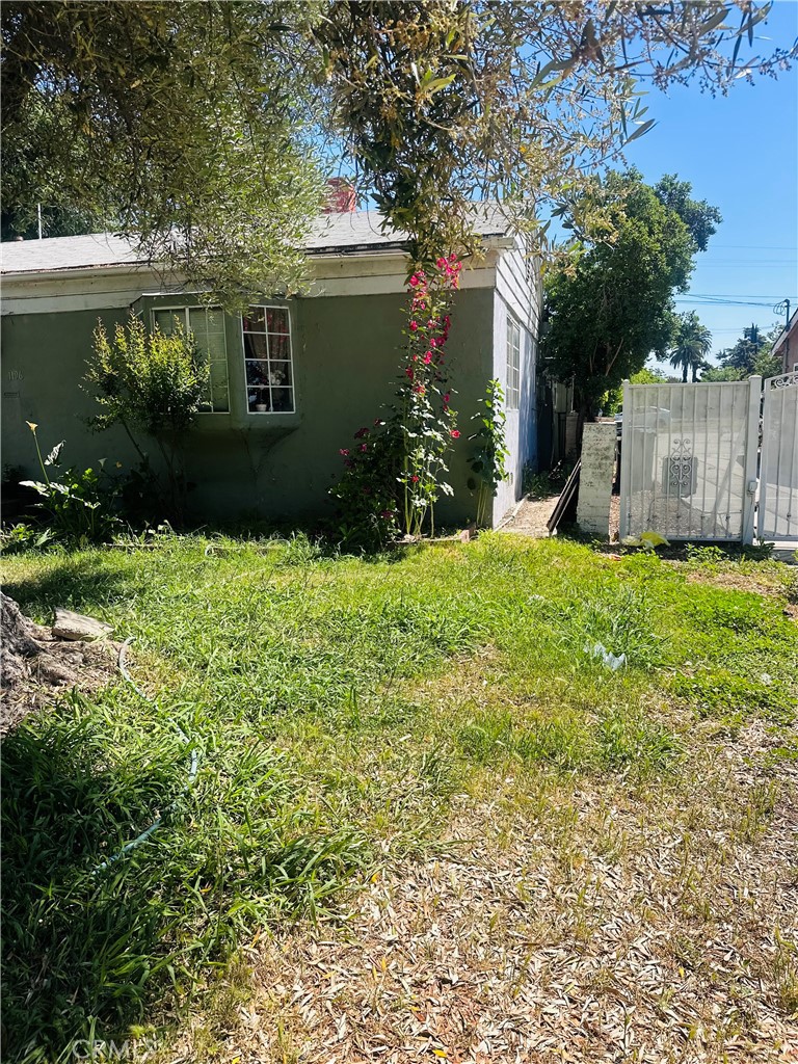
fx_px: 738
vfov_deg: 71.6
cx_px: 399
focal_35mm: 24
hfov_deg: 56.8
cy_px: 532
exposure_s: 1/3356
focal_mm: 6.86
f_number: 1.78
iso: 80
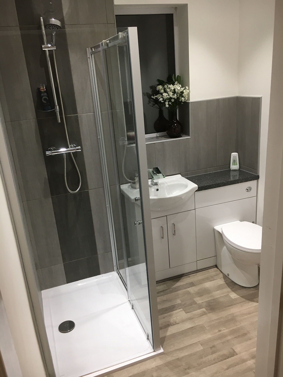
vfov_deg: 61.7
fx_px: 316
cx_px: 142
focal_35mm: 29
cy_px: 188
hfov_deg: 48.2
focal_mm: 4.15
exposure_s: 1/33
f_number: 2.2
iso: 100
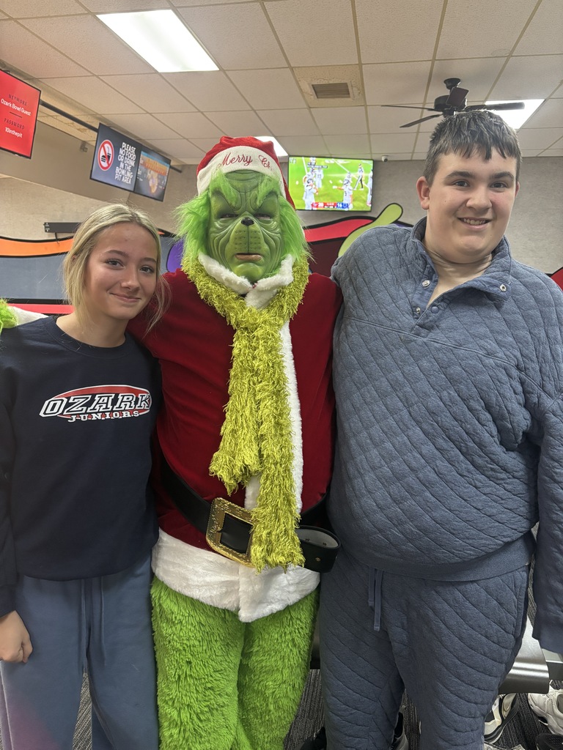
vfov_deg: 67.3
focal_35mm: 26
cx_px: 282
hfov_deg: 53.1
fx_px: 564
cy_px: 375
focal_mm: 5.96
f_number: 1.6
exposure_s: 1/60
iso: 400
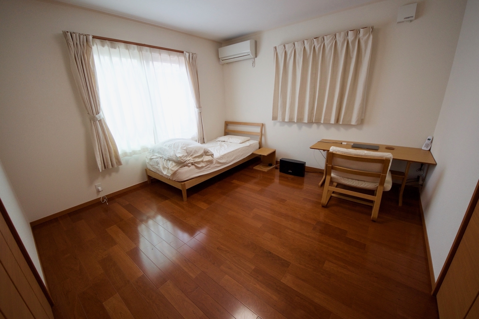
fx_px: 180
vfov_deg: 83.2
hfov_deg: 106.3
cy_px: 160
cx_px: 240
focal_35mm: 14
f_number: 4.5
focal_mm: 9
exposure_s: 1/30
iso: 250
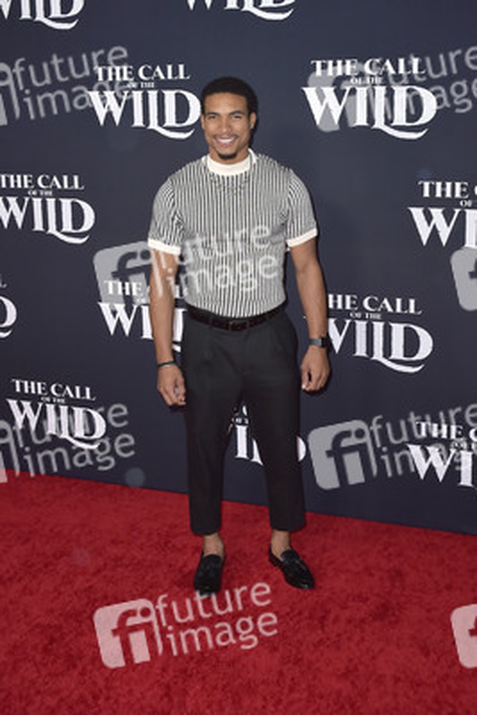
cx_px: 238
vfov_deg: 54.4
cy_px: 358
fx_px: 695
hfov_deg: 37.9
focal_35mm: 35
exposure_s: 1/250
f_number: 7.1
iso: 320
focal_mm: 35
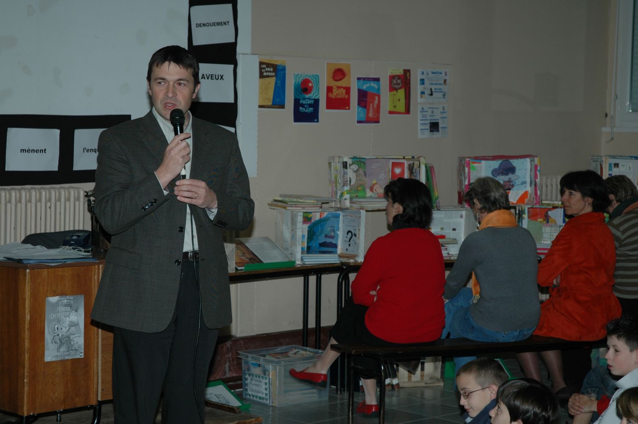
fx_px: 1381
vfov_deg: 17.5
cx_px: 319
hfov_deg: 26.0
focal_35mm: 78
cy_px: 212
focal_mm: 52
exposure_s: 1/60
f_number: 4.5
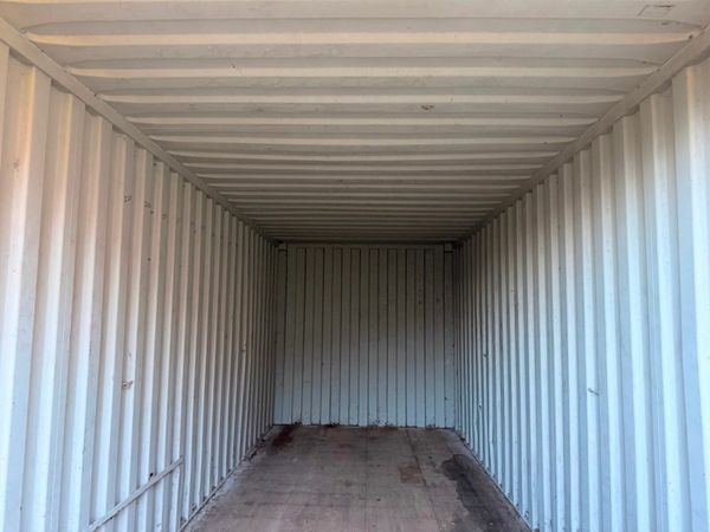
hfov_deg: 71.6
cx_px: 355
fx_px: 492
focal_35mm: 24
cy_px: 266
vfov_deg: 56.8
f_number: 1.78
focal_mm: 6.76
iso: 800
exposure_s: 1/60
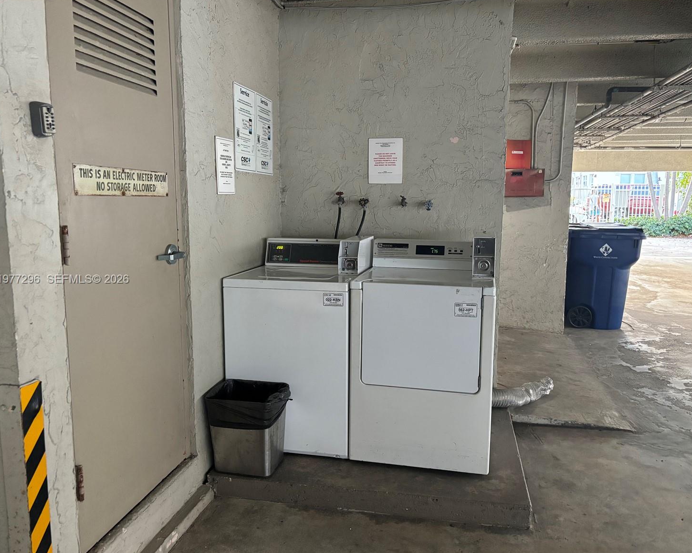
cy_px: 280
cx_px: 362
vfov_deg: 51.5
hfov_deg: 62.2
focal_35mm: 28
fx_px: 573
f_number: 1.6
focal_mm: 5.96
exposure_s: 1/60
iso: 500
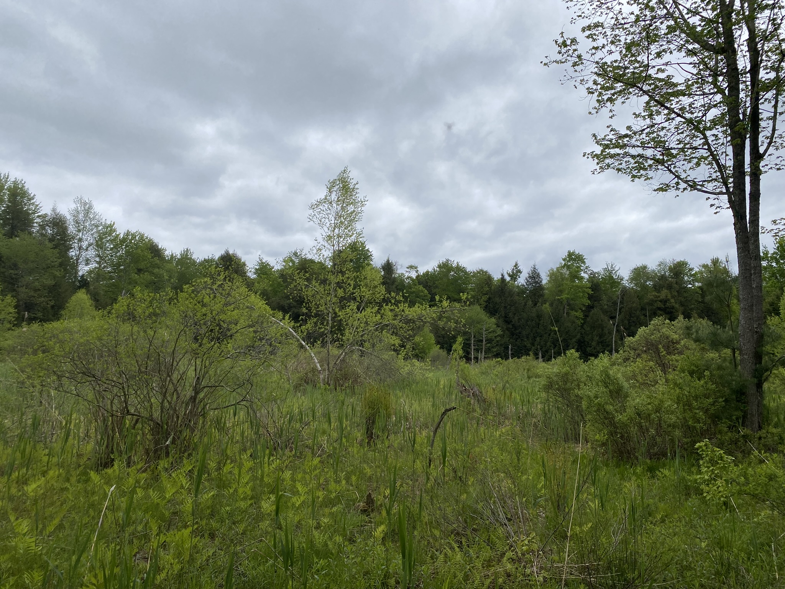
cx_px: 392
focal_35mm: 26
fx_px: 590
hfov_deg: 67.3
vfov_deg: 53.1
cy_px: 294
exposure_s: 1/4444
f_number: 1.8
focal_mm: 4.25
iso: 32
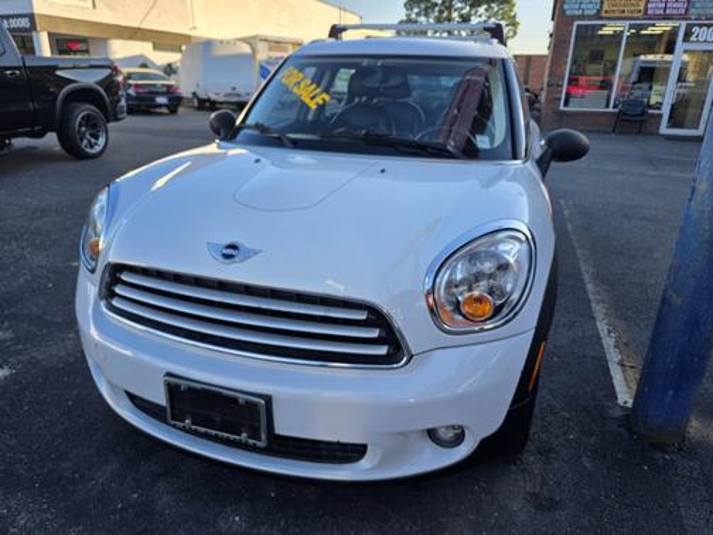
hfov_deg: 73.9
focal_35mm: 23
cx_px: 356
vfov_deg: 58.9
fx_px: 474
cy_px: 268
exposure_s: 1/1480
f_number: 1.7
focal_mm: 6.3
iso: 80
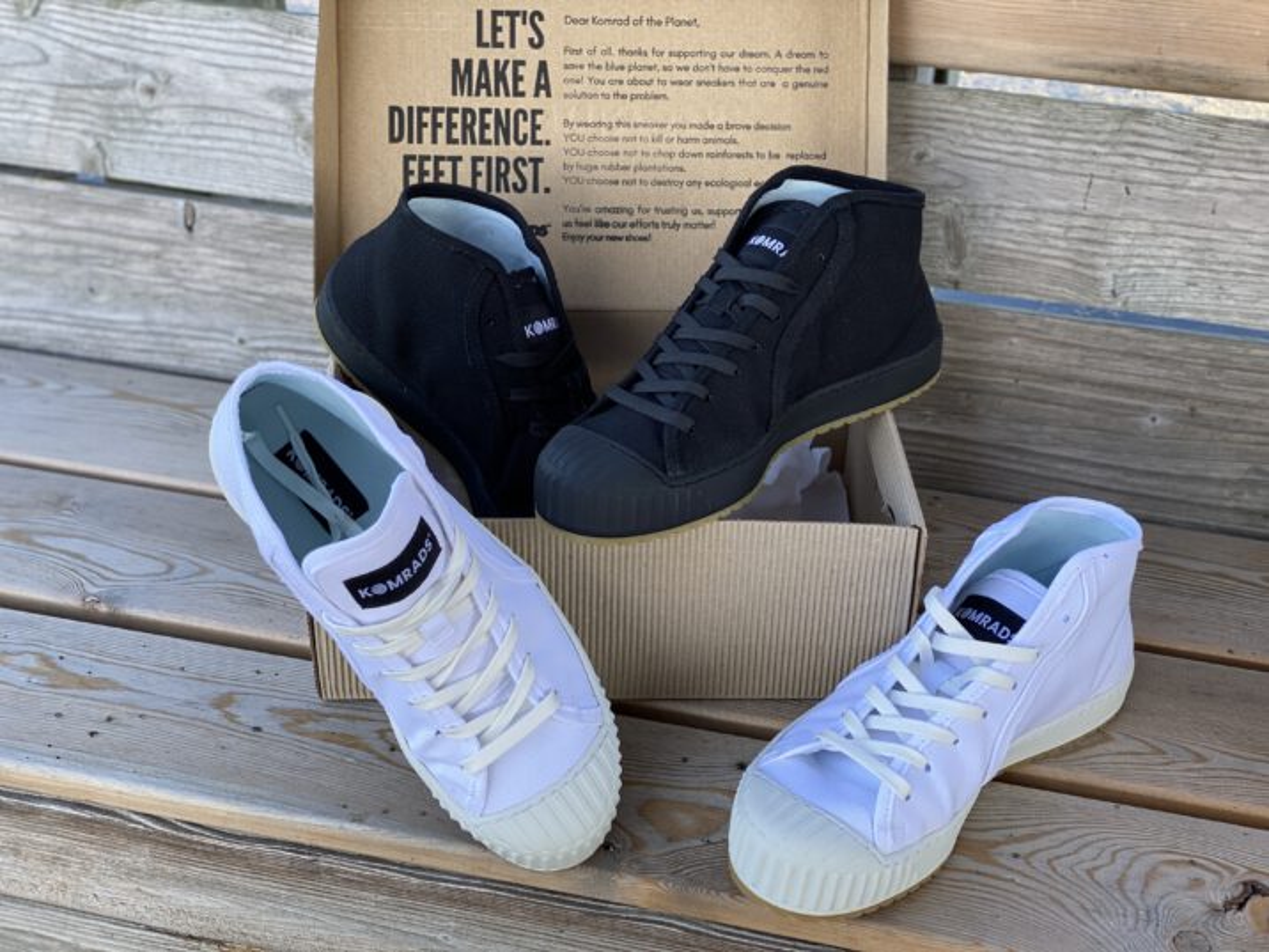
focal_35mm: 52
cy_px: 476
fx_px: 1906
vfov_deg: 28.0
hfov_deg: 36.8
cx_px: 634
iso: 20
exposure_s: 1/147
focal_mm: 6
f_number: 2
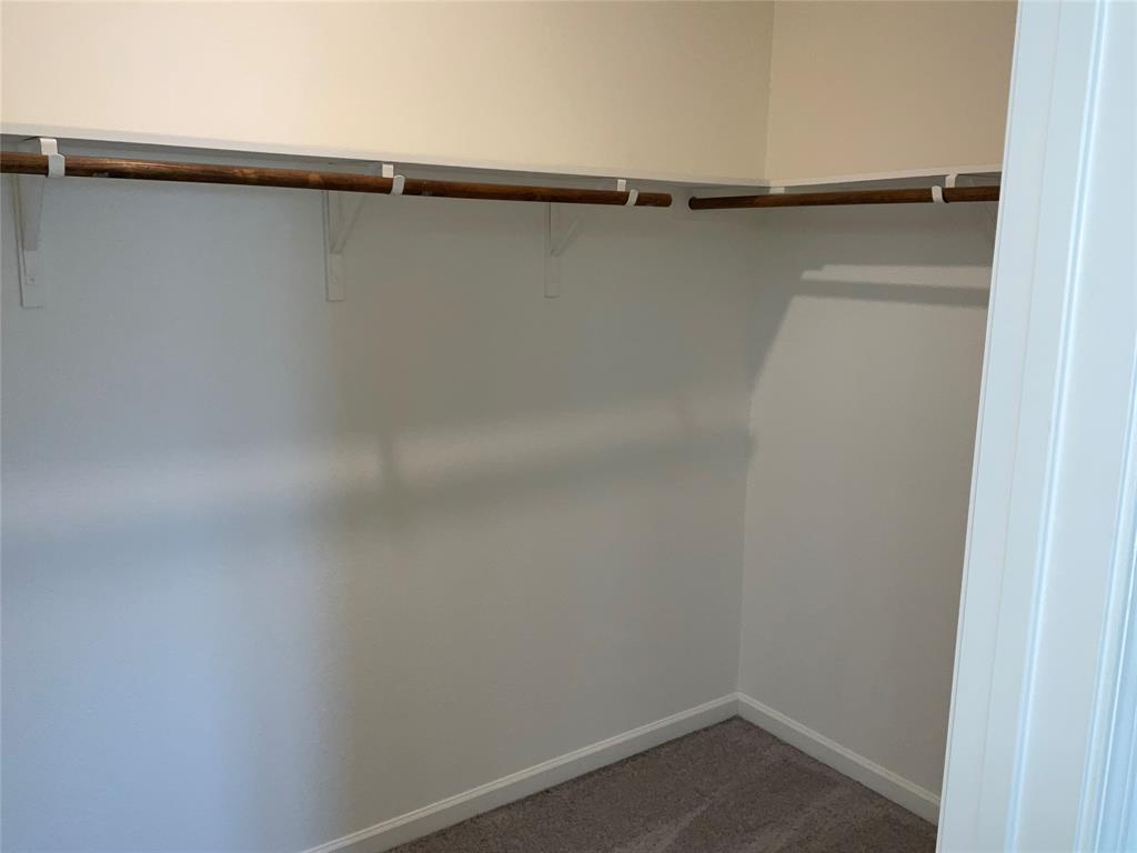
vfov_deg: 48.2
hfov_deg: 61.7
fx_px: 953
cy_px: 426
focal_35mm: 29
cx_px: 568
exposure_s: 1/60
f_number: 1.8
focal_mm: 3
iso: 40
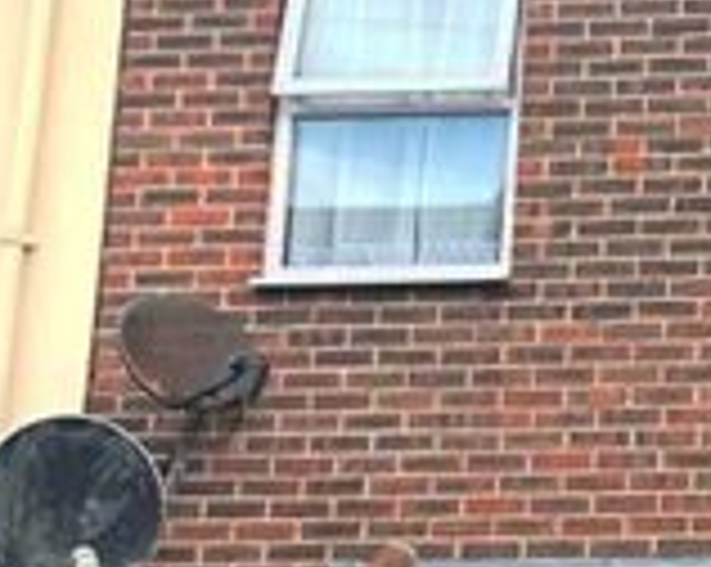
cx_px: 1444
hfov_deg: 13.5
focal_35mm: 121
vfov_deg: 12.7
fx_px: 2543
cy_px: 371
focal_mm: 3.99
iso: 20
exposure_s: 1/527
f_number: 1.8
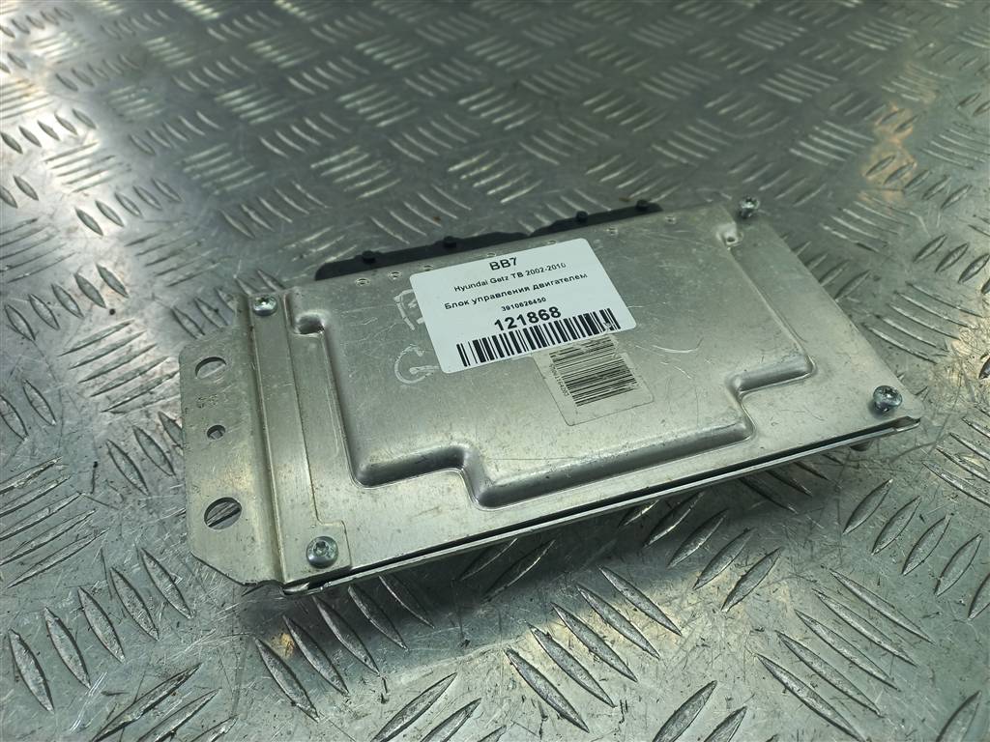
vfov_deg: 54.9
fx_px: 715
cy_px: 371
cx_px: 495
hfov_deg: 69.4
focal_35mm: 25
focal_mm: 4.6
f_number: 1.8
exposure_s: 1/50
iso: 40
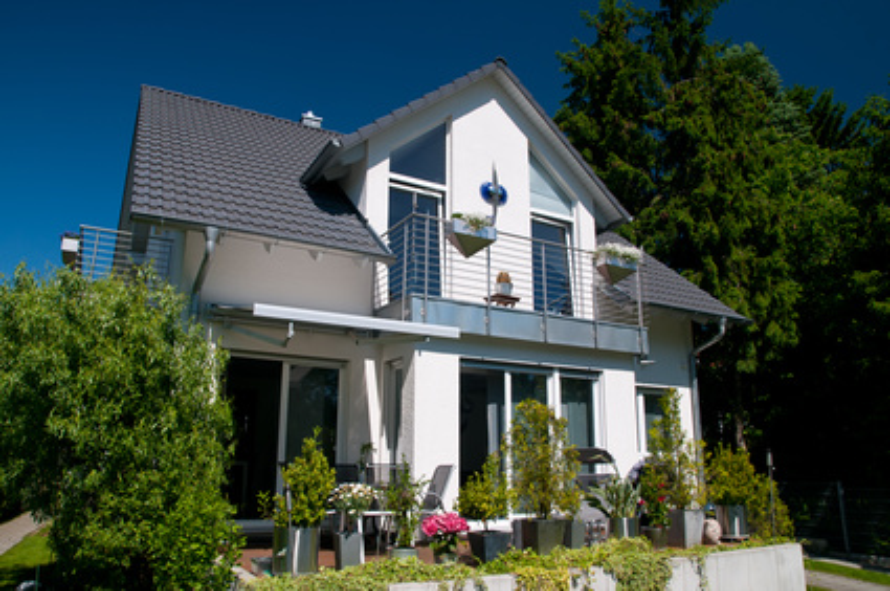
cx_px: 445
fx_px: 629
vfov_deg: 50.3
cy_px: 296
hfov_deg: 70.5
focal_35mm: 26
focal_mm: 17
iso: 200
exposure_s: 1/250
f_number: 8
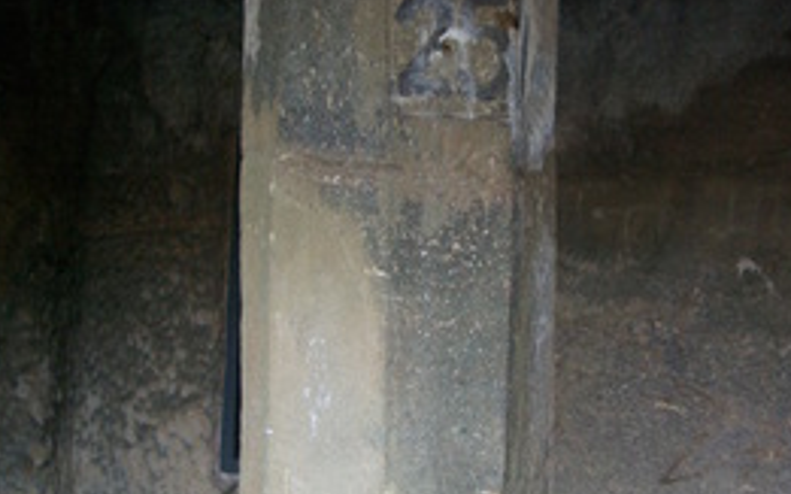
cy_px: 273
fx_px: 1270
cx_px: 442
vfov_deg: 22.0
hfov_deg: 34.5
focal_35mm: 59
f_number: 4
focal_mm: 21
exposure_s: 1/20
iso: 800
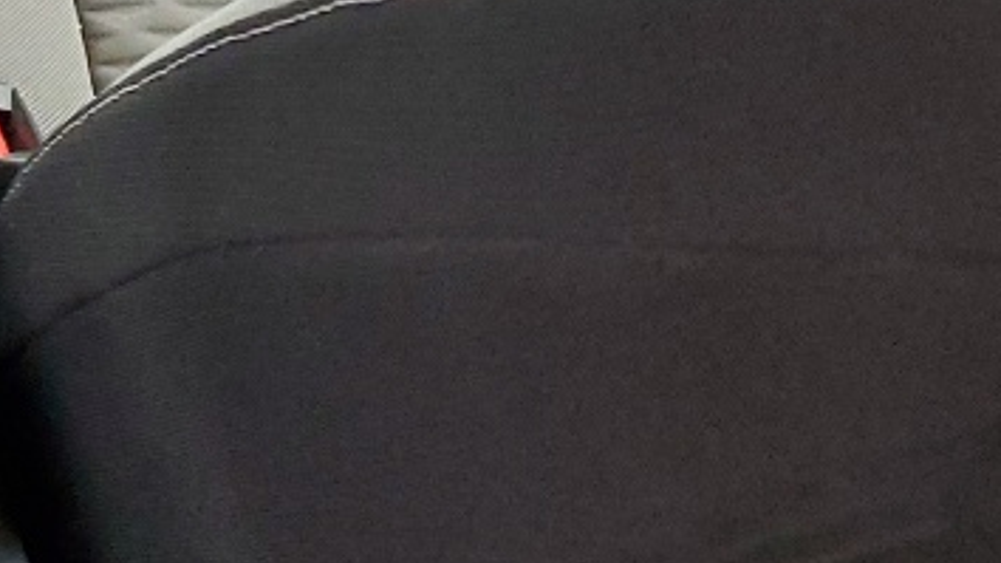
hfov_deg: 14.8
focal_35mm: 128
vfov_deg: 8.8
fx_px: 3397
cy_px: -671
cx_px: -772
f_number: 1.5
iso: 282
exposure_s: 1/30
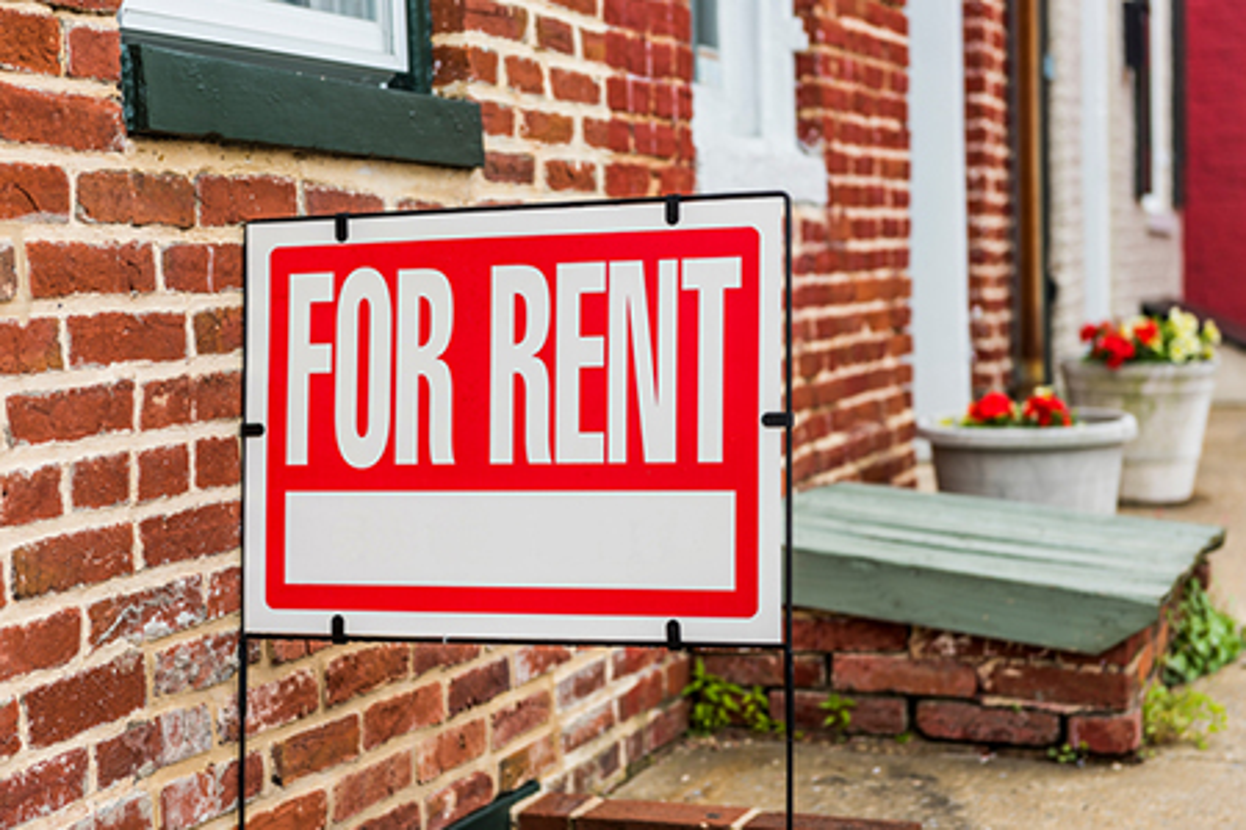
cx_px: 623
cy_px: 415
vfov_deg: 19.5
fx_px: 2423
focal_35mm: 70
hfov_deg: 28.8
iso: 64
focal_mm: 70
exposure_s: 1/250
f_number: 4
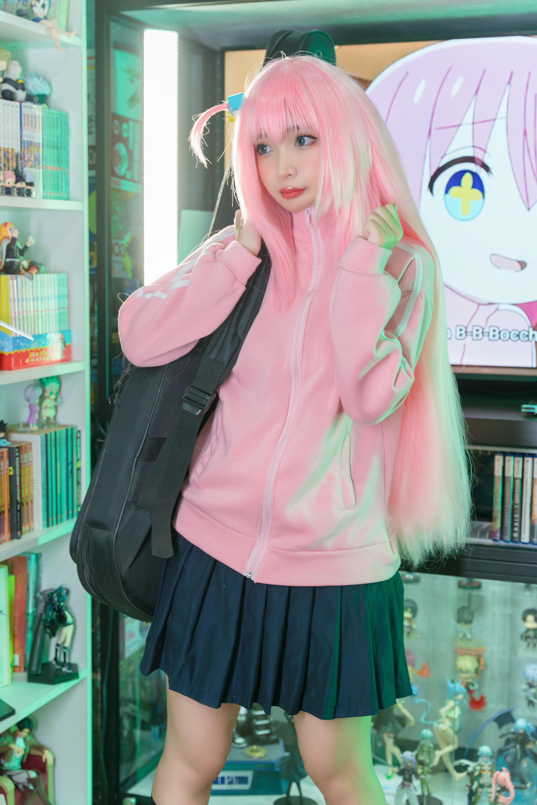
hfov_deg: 24.2
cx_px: 268
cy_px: 402
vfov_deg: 35.7
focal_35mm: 56
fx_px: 1251
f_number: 3.5
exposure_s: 1/100
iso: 640
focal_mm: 55.9
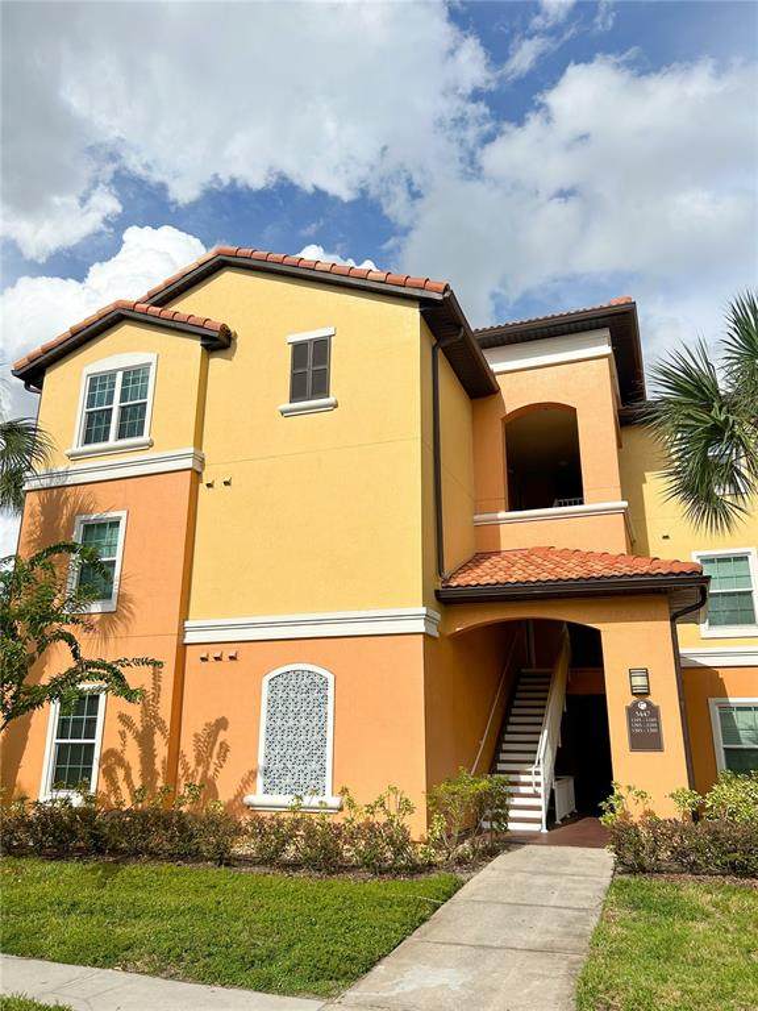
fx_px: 759
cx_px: 379
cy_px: 506
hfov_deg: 53.1
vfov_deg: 67.3
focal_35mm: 26
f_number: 1.5
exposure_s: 1/8000
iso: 50
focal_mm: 5.7
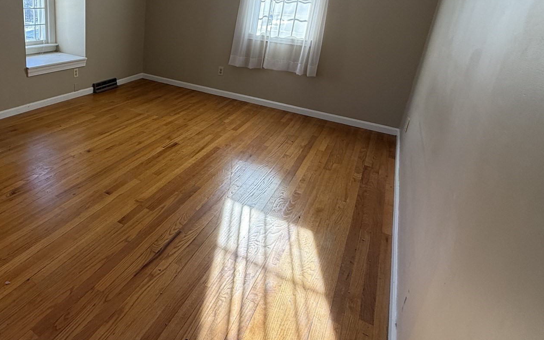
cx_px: 149
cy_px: 104
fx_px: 356
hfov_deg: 70.7
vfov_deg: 49.9
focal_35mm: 24
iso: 100
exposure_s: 1/99
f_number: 2.2
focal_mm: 2.22
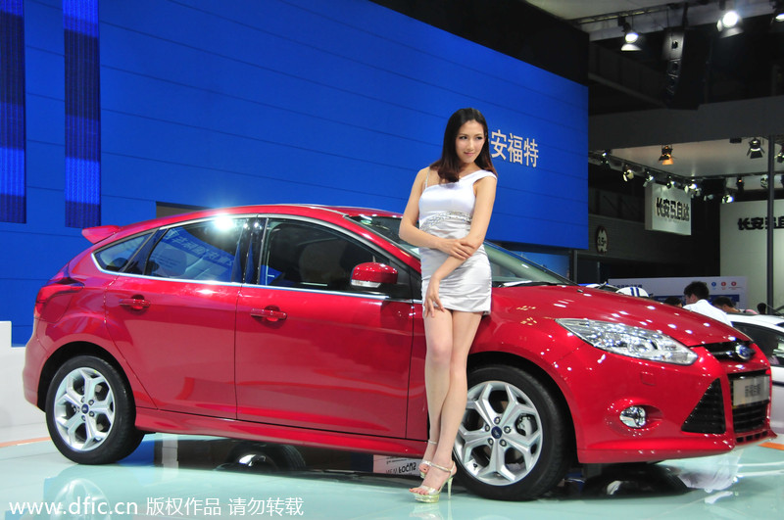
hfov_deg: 36.9
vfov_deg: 25.0
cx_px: 392
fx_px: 1174
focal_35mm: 54
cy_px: 260
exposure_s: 1/500
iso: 800
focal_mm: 36
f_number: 5.6
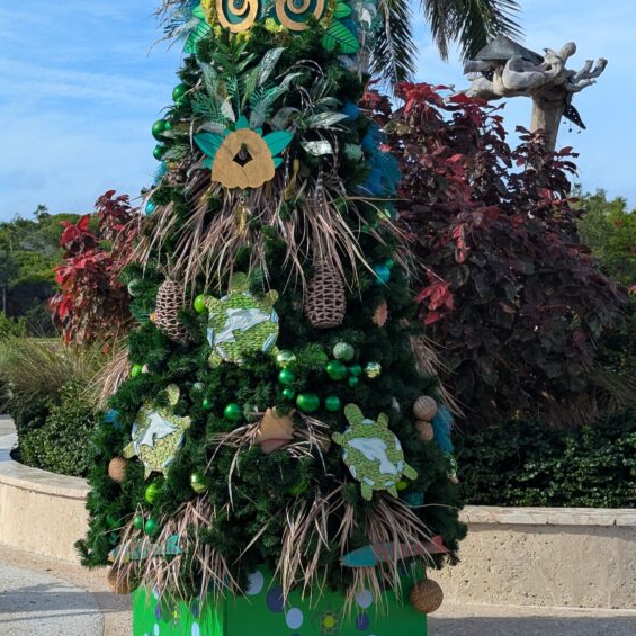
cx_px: 285
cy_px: 323
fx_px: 1601
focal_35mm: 77
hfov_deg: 22.5
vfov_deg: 22.5
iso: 47
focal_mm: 6.81
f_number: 1.85
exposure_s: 1/1808
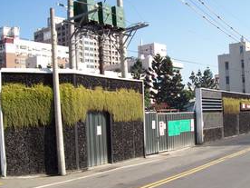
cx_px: 156
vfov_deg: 30.8
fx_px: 339
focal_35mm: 47
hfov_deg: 40.2
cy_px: 114
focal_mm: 6
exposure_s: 1/355
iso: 80
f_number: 4.8
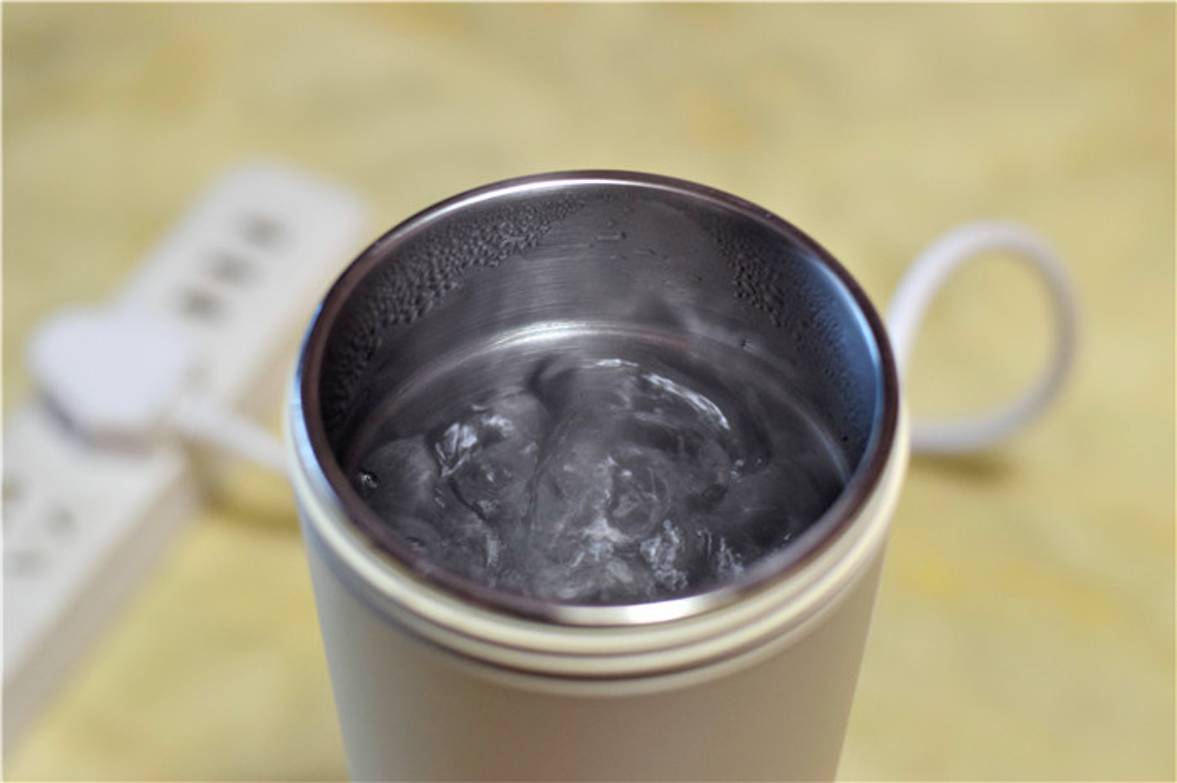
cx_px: 588
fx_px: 2451
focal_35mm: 75
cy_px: 392
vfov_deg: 18.2
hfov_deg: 27.0
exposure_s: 1/60
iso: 500
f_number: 2.8
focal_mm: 50
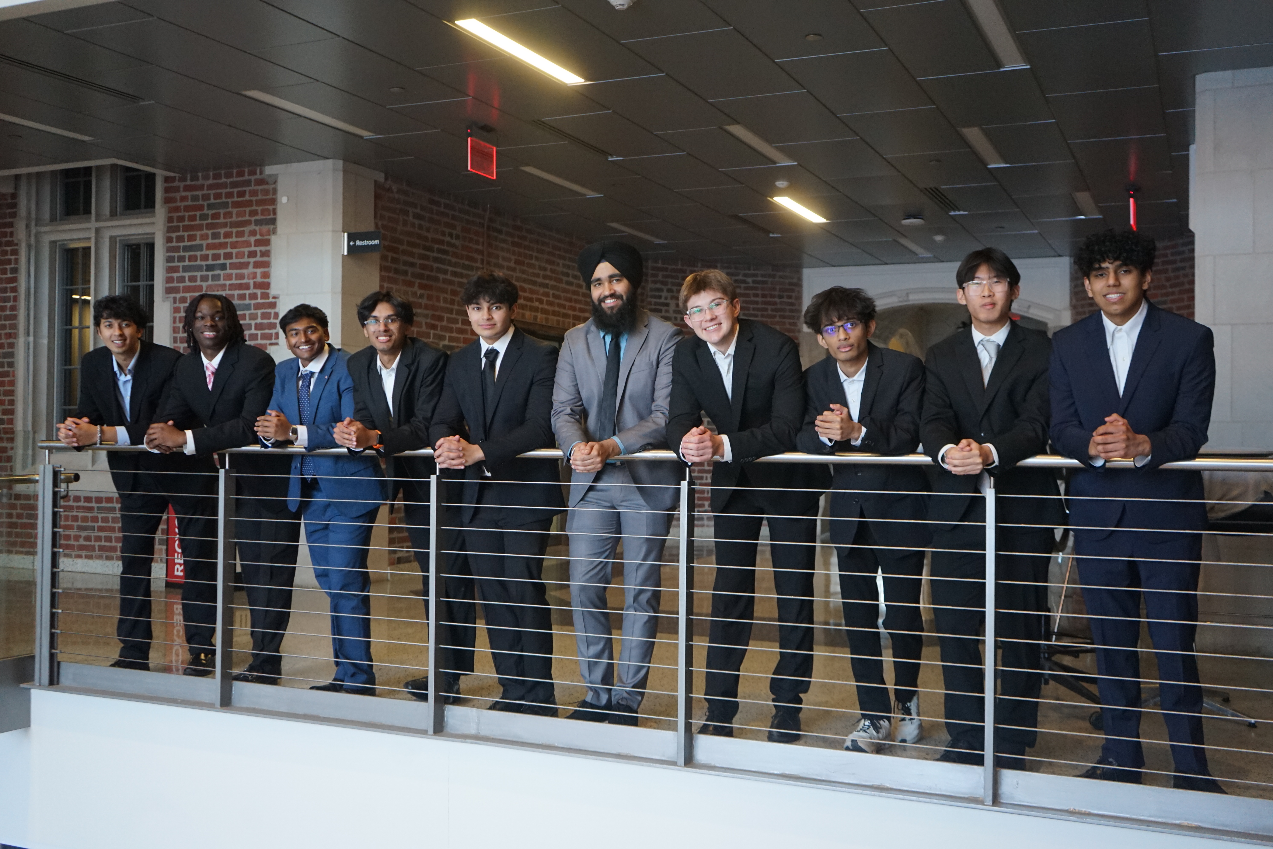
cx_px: 636
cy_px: 424
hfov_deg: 54.4
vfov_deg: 37.9
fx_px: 1238
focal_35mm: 35
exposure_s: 1/160
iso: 2500
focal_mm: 35
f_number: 4
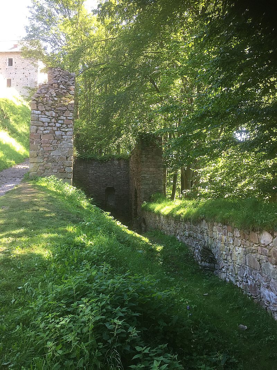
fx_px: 309
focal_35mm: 29
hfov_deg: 48.2
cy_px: 185
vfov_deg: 61.7
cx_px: 138
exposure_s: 1/100
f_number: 2.2
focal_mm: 4.15
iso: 40
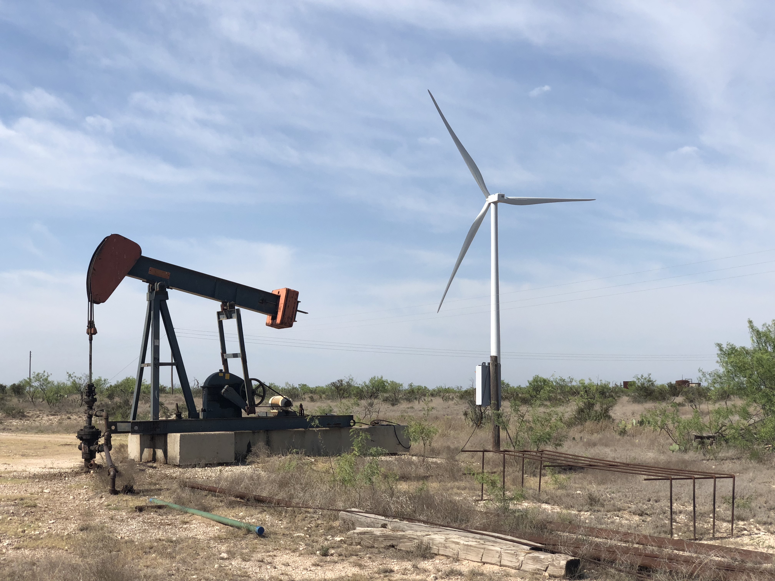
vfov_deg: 28.0
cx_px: 388
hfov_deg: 36.8
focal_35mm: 52
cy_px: 290
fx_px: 1164
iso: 16
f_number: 2.4
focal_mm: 6
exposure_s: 1/1779
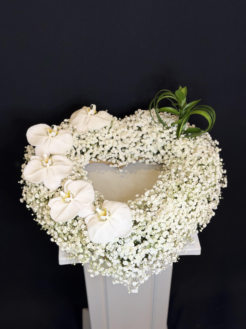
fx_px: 455
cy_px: 164
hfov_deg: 30.3
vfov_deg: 39.7
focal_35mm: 48
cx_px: 123
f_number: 1.78
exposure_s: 1/60
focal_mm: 6.76
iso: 160
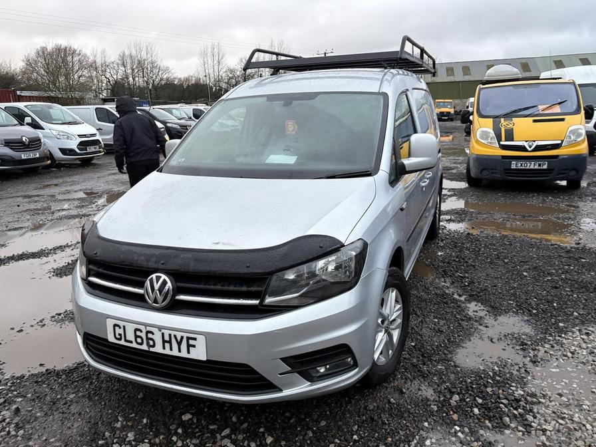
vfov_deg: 53.1
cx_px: 298
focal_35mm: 26
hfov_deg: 67.3
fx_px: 448
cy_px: 224
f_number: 1.6
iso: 250
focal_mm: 5.96
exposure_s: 1/60
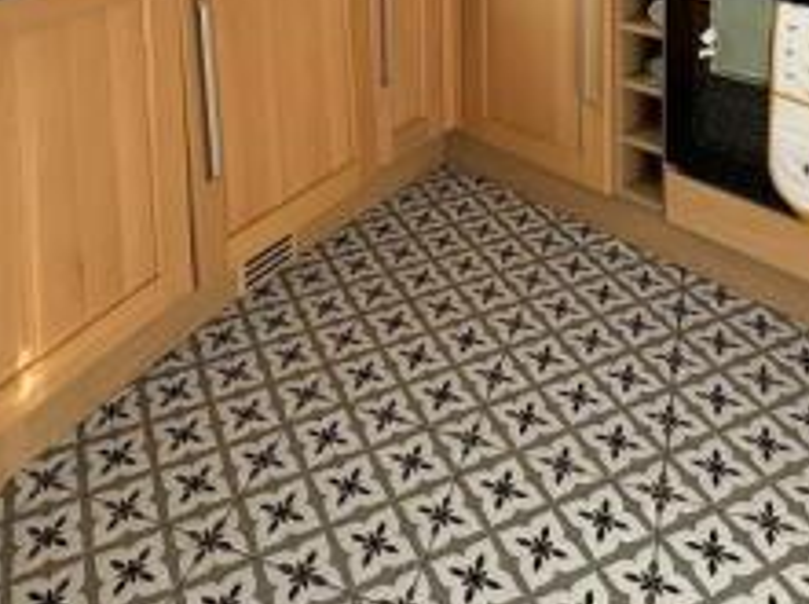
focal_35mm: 37
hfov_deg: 50.2
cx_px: 412
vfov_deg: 30.8
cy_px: -167
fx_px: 863
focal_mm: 2.22
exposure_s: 1/646
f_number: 2.2
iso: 64
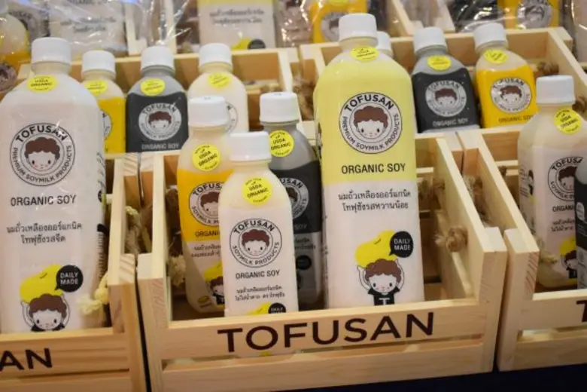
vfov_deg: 21.6
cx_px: 294
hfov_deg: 31.9
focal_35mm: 63
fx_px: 1027
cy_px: 196
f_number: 4.5
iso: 3200
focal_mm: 42
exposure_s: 1/100
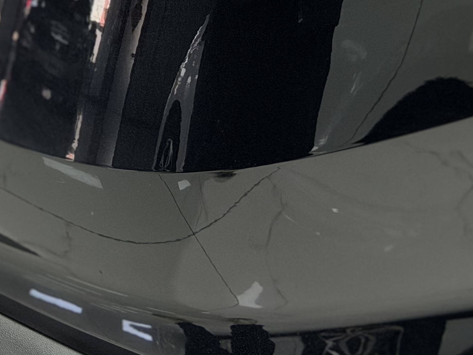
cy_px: -168
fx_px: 1981
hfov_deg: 13.1
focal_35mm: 145
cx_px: -153
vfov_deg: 9.9
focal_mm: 6.76
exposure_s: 1/117
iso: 100
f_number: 1.78
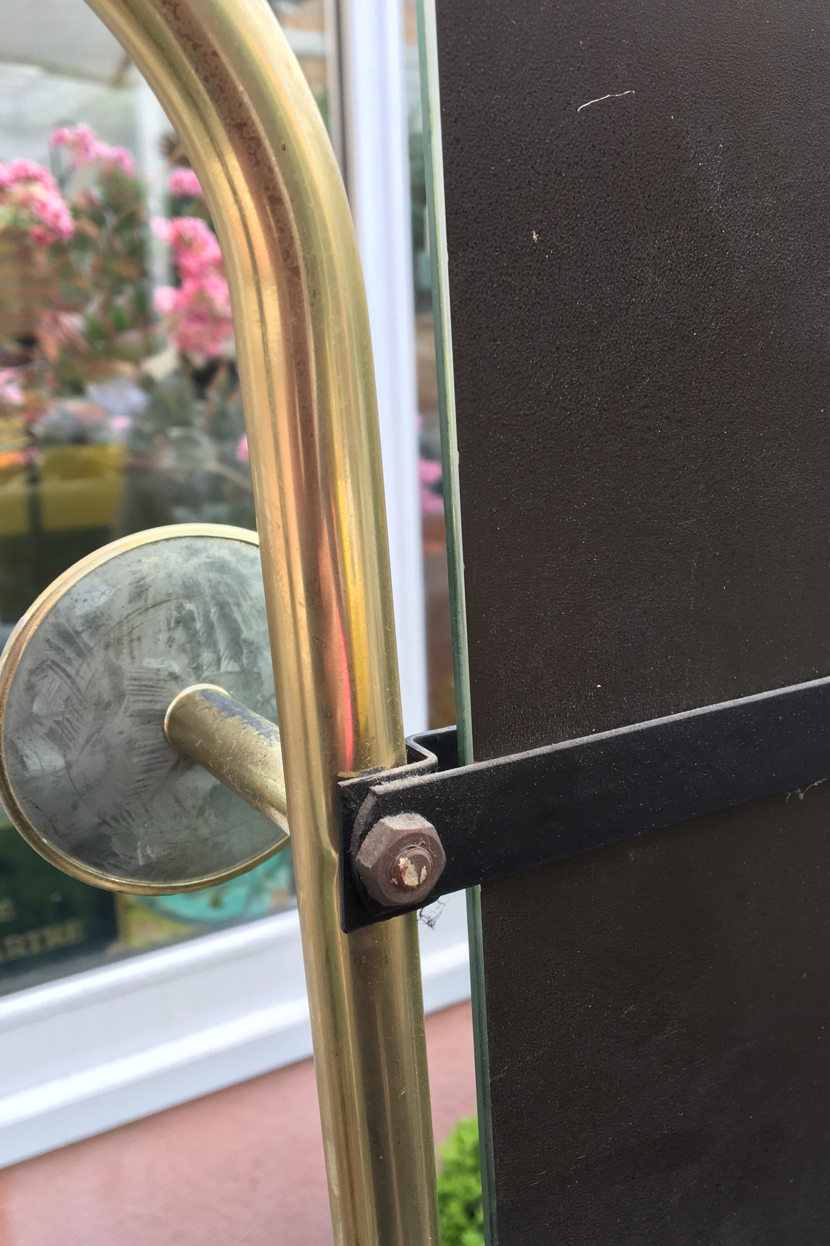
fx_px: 1211
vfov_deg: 54.4
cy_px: 629
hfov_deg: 37.6
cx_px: 522
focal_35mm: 35
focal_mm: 4.15
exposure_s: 1/100
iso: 25
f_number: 2.2
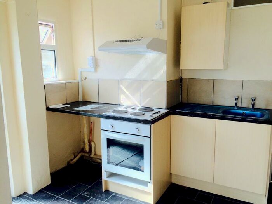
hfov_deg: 61.7
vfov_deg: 48.2
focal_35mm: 29
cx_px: 136
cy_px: 102
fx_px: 228
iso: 32
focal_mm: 4.15
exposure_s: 1/175
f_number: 2.2
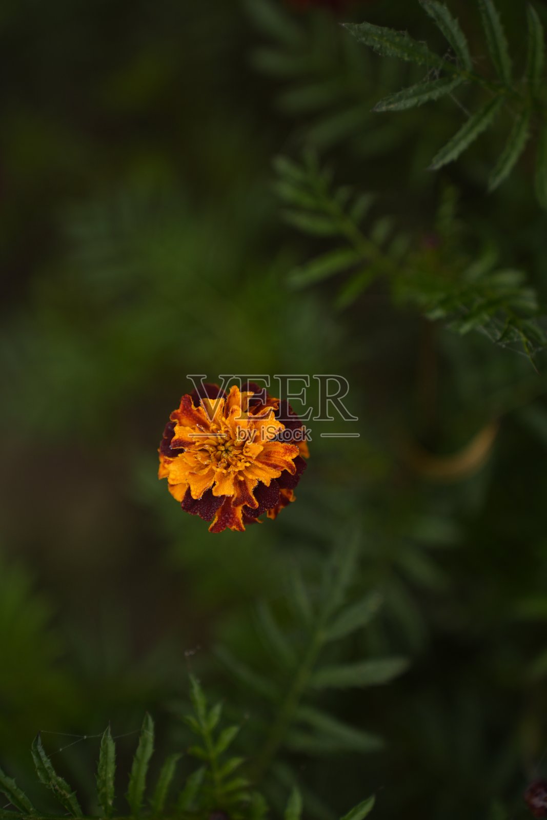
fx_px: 1709
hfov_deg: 18.2
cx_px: 274
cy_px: 410
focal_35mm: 75
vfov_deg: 27.0
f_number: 2.8
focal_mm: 75
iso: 250
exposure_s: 1/500
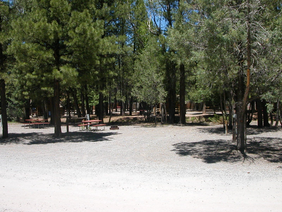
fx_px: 301
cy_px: 106
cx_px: 141
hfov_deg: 50.1
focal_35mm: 37
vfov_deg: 38.7
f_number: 4.5
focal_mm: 5.6
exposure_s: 1/467
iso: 100
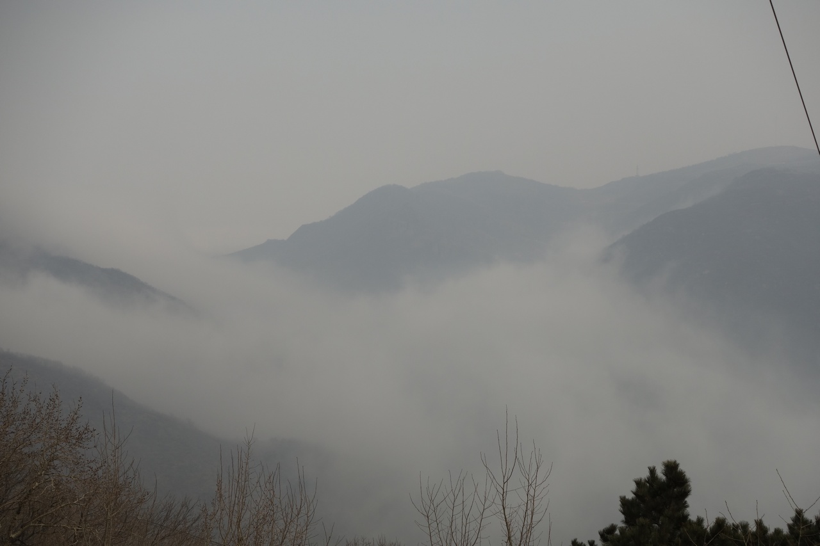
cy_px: 273
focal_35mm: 43
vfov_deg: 31.2
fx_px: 979
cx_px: 410
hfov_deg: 45.4
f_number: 5.6
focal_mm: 16.01
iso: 80
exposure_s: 1/640
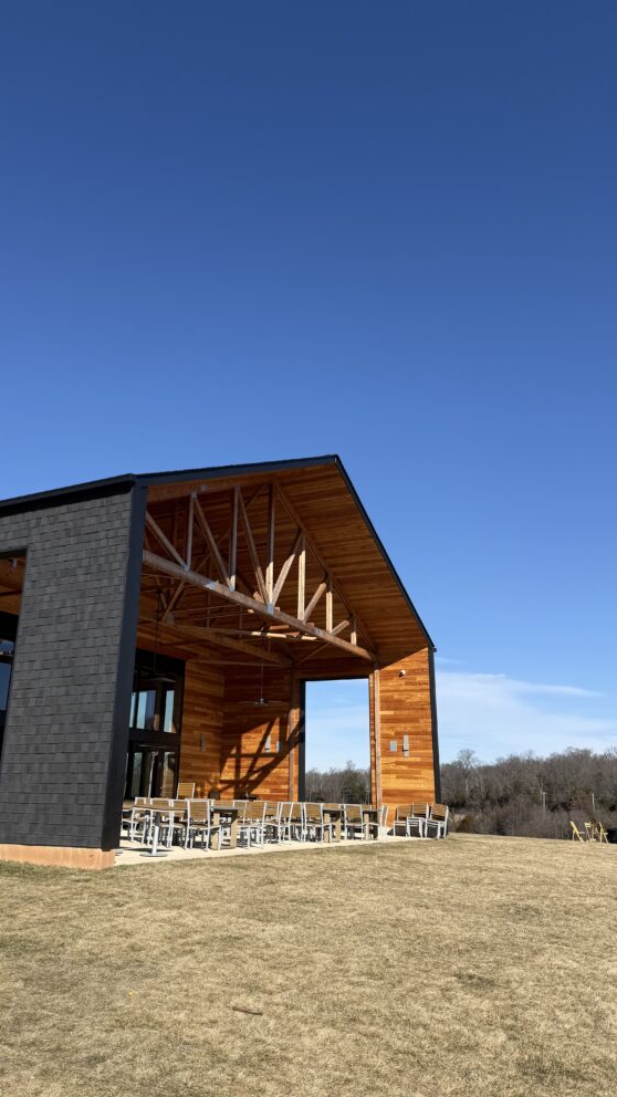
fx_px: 785
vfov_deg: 69.9
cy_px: 556
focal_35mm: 27
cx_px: 264
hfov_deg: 42.8
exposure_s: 1/4167
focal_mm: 6.76
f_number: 1.78
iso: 80
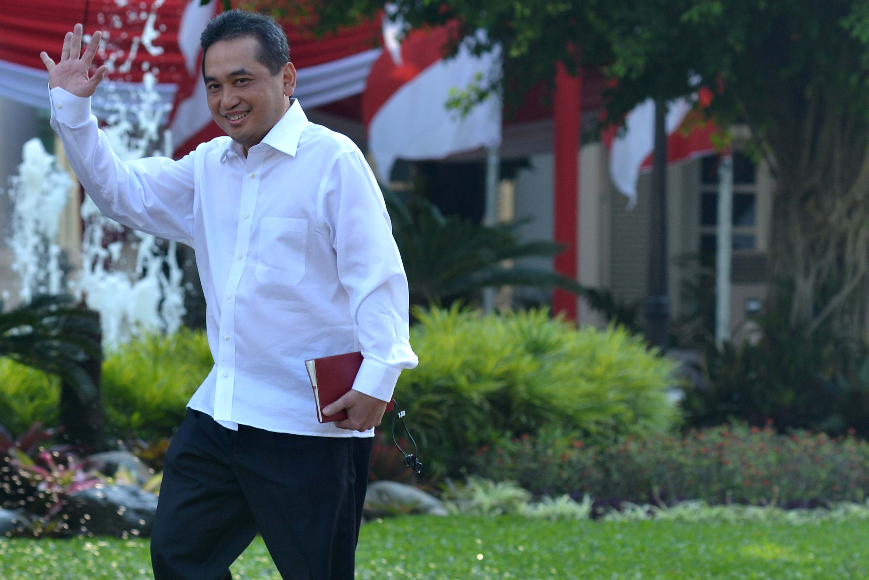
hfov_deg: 10.6
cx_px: 199
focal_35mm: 194
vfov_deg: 7.1
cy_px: 393
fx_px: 4685
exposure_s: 1/500
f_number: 5.6
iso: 400
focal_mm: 120
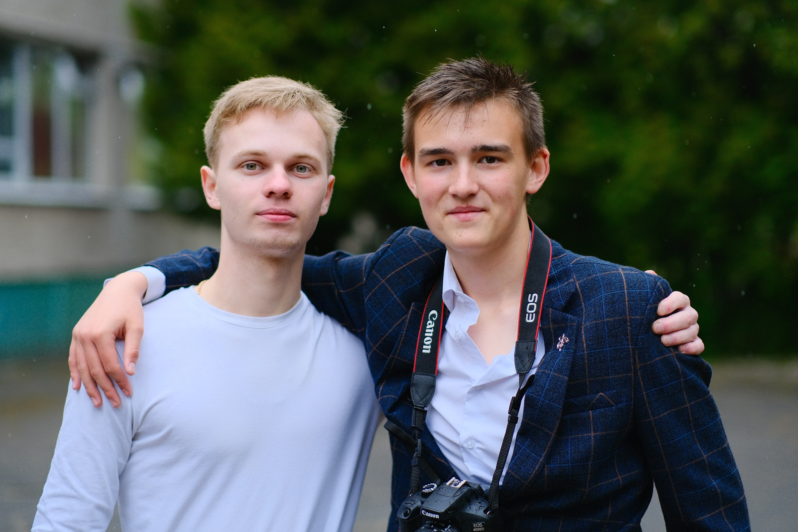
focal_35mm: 84
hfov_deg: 24.2
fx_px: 1862
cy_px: 266
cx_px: 399
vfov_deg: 16.3
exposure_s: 1/4000
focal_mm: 56
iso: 640
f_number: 1.4
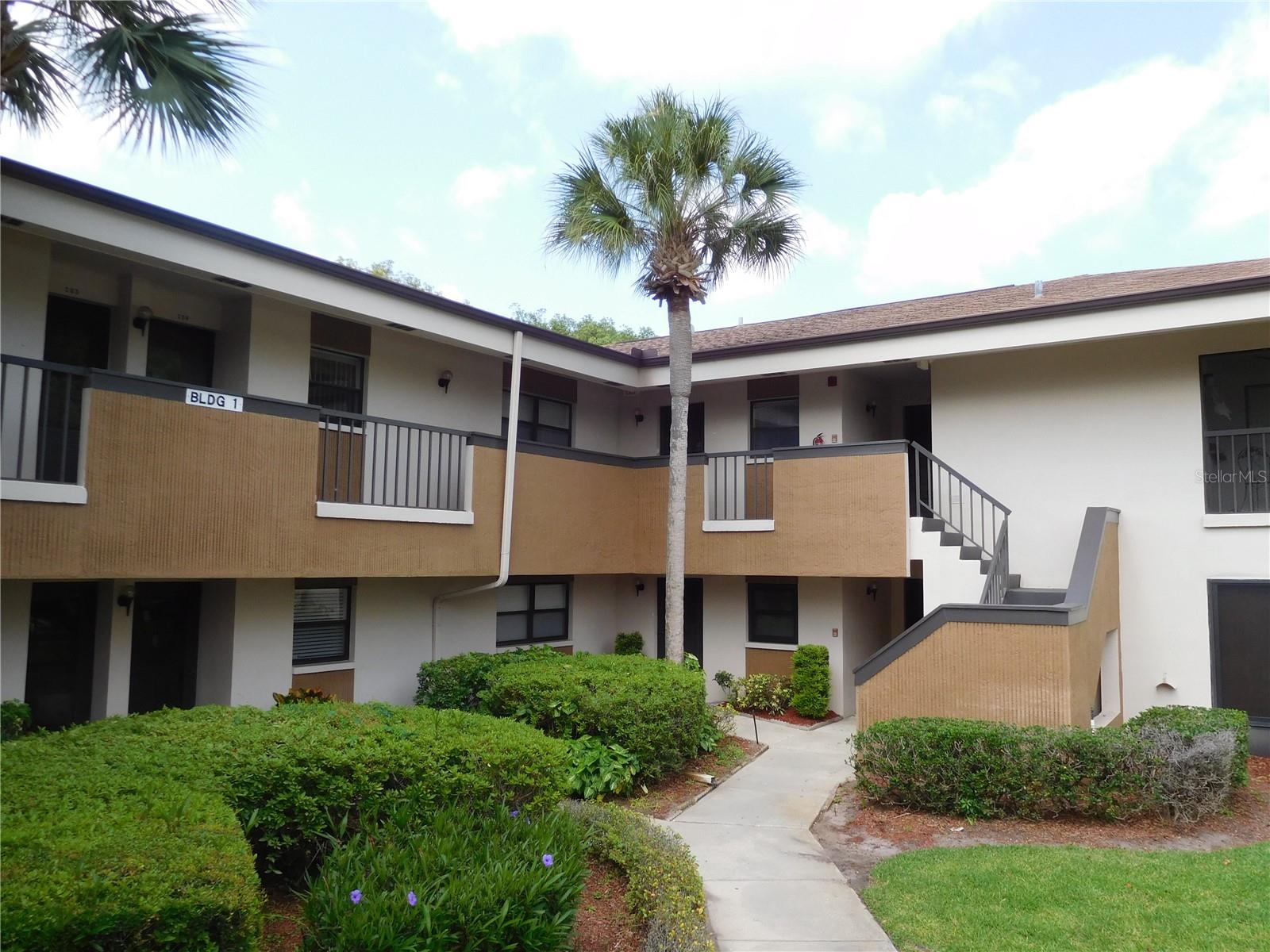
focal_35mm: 25
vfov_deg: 54.9
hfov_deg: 69.4
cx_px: 635
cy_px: 476
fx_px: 917
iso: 125
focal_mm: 4.5
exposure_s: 1/500
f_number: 3.4
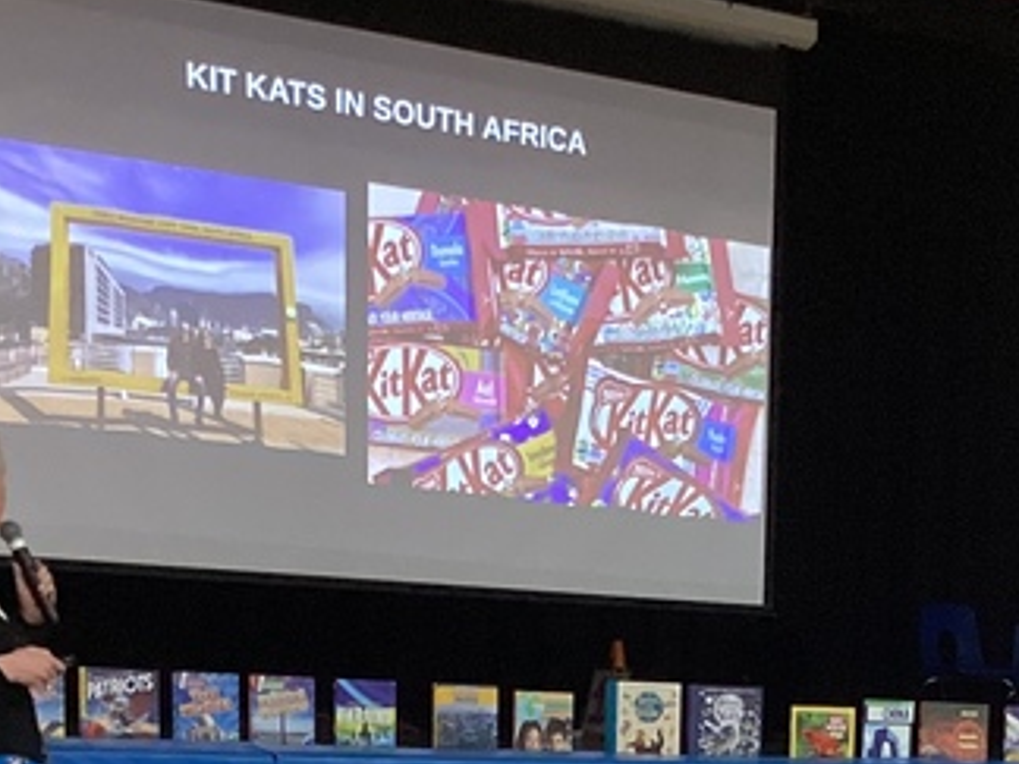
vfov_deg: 14.0
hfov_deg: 19.7
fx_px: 2885
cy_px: 1182
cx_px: 893
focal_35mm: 98
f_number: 2.4
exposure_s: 1/60
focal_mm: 3.3
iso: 250
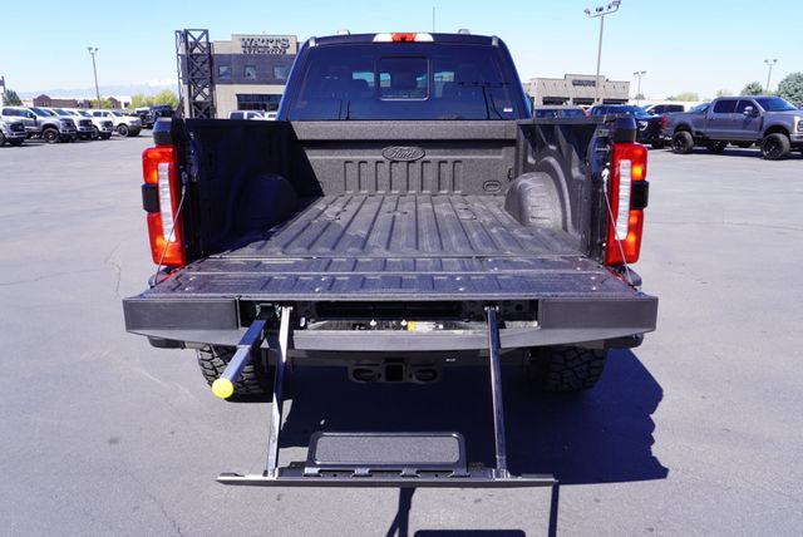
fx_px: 603
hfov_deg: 67.3
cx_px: 402
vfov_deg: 48.0
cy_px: 268
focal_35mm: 27
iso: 100
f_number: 8
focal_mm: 18
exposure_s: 1/125
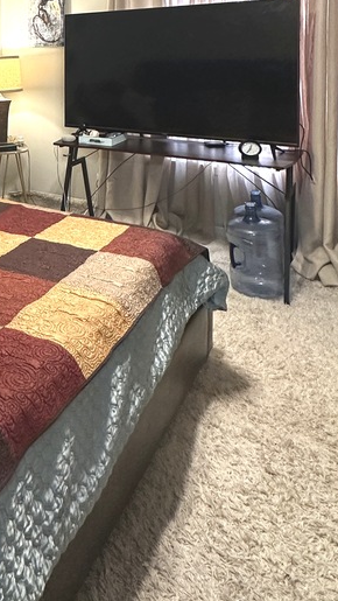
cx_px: -49
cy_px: 74
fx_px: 509
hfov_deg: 31.7
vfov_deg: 54.2
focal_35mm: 32
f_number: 2.2
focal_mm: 2.22
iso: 400
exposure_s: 1/60
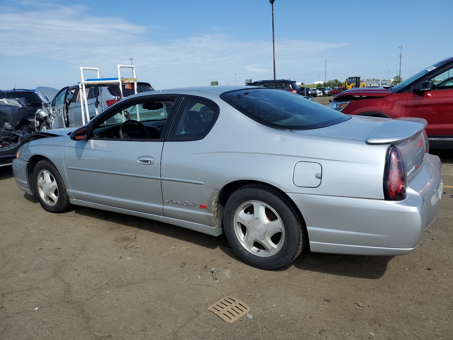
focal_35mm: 26
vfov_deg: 53.1
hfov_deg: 67.3
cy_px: 170
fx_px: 340
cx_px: 226
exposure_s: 1/5000
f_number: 1.5
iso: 50
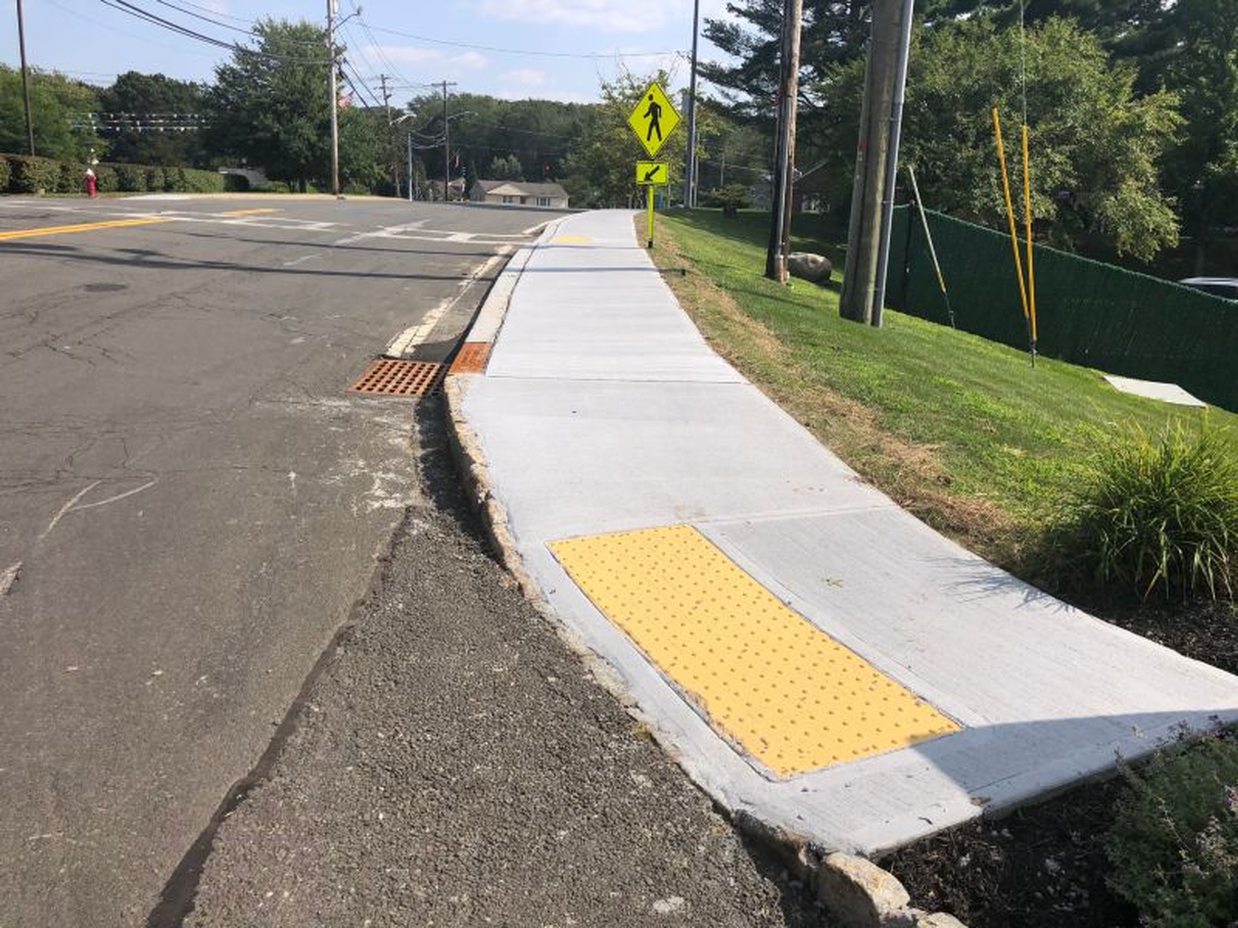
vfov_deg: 49.7
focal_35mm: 28
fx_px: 1001
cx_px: 619
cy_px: 464
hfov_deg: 63.4
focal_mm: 4
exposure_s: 1/4367
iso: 20
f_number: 1.8
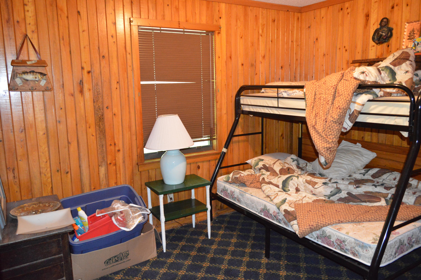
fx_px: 315
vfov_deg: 47.8
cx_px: 210
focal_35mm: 27
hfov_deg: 67.4
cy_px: 140
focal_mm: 18
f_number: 3.5
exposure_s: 1/60
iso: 3200
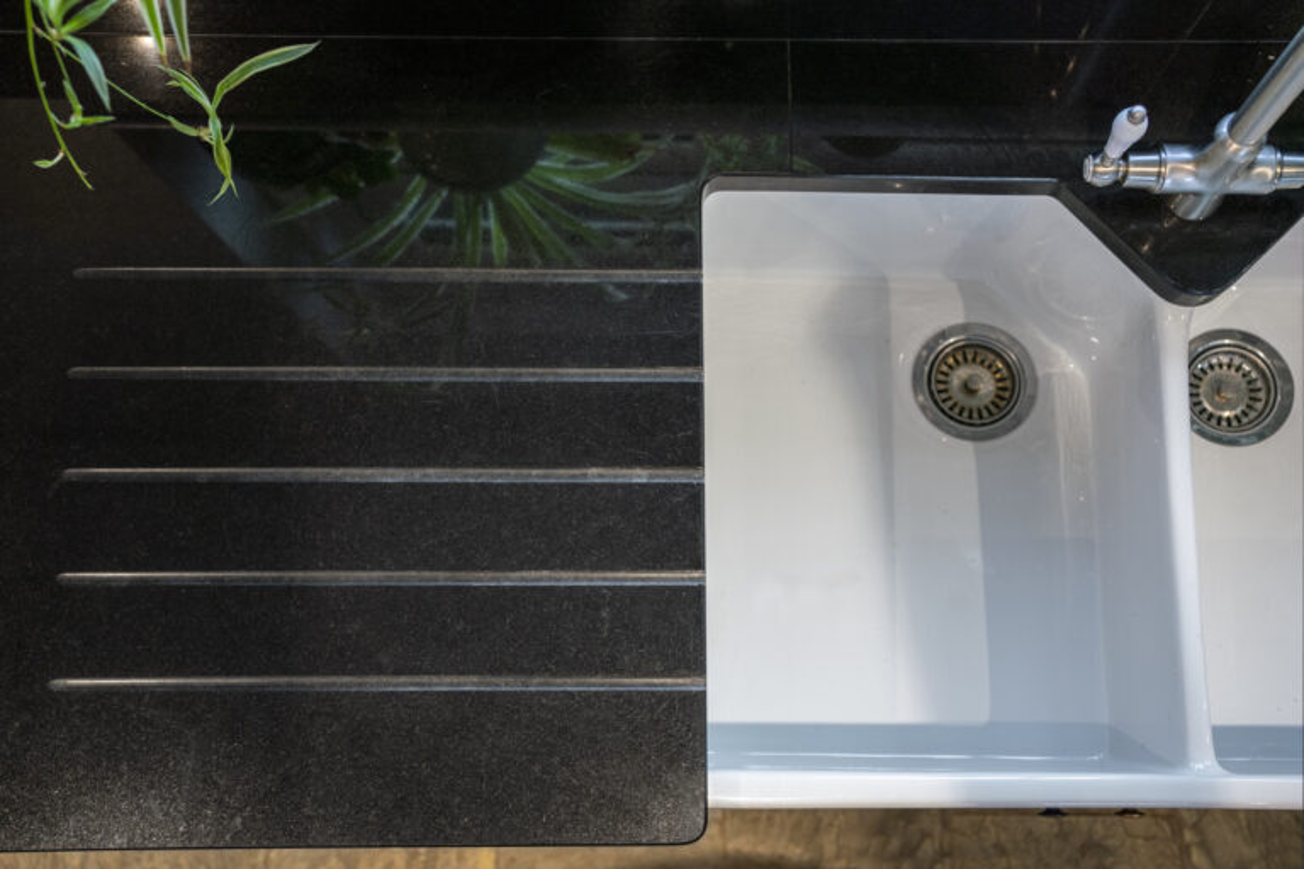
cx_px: 652
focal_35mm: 35
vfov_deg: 37.9
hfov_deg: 54.4
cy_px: 434
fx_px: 1268
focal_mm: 35
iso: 800
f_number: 4.5
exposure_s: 1/100
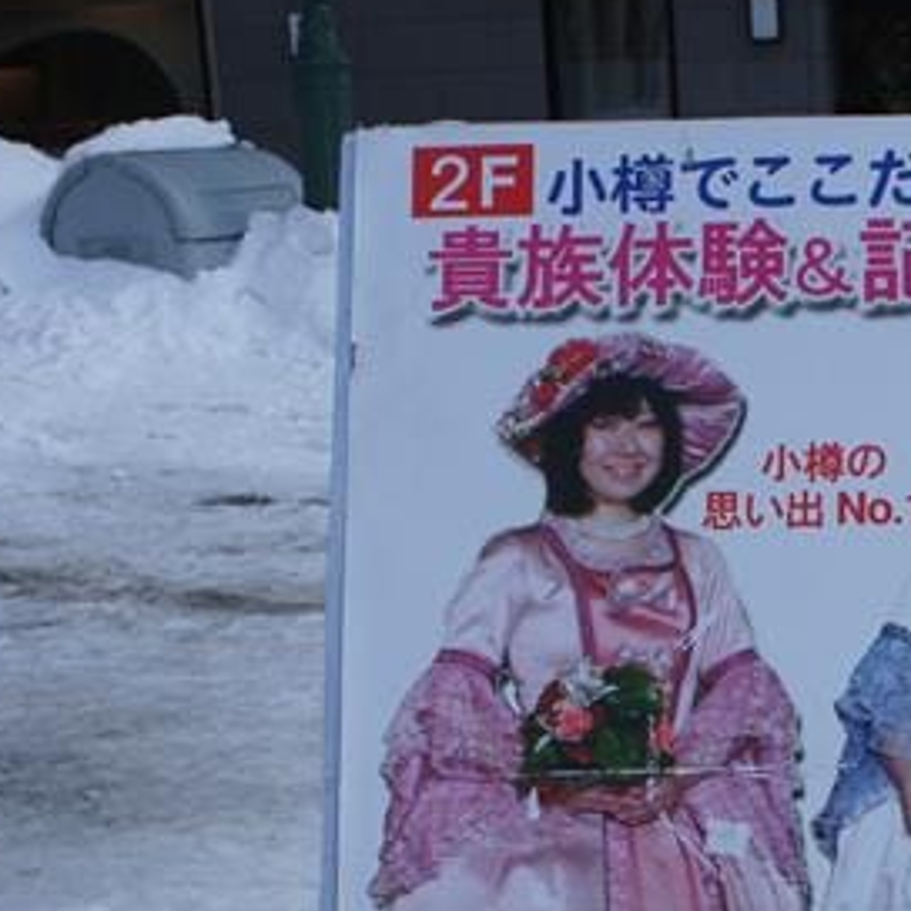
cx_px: 968
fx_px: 2233
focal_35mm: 75
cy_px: 794
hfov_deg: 22.0
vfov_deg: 22.6
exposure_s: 1/200
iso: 200
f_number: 8
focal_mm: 20
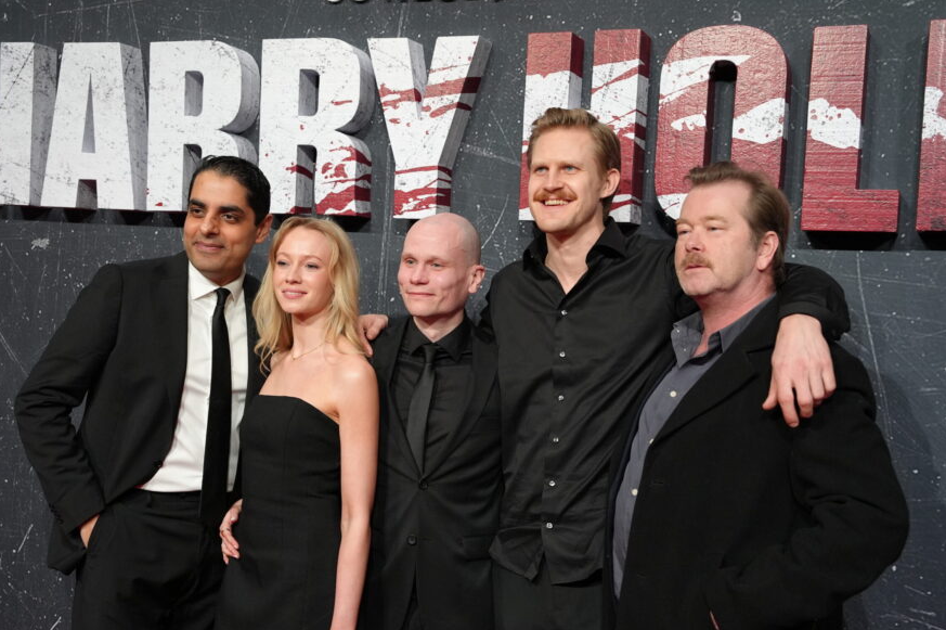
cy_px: 338
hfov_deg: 38.9
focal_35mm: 51
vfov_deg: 26.4
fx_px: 1339
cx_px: 427
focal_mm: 45
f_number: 4
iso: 3200
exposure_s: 1/160
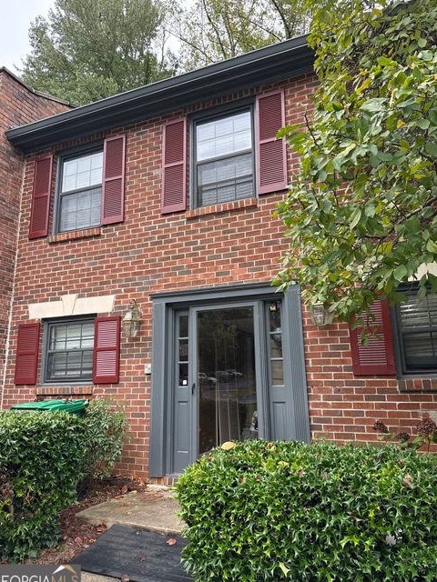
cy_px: 291
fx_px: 421
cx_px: 218
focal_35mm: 25
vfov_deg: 69.4
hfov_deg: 54.9
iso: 100
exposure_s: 1/470
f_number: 1.78
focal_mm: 6.76
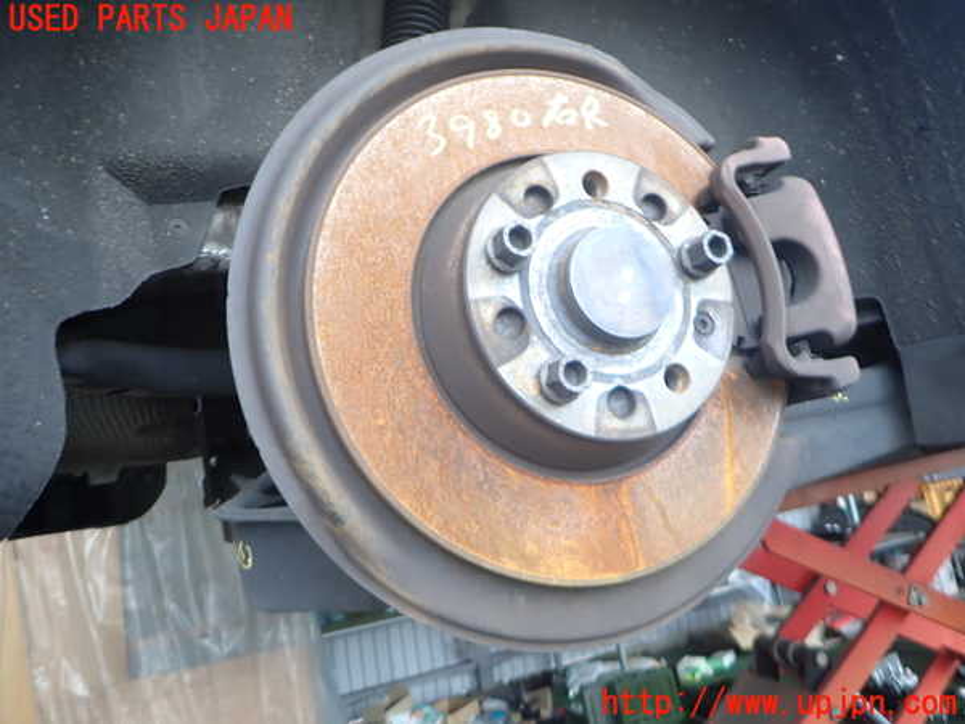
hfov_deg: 69.4
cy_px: 362
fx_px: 697
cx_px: 482
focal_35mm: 25
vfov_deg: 54.9
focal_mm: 4.5
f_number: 2
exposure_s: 1/100
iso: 100
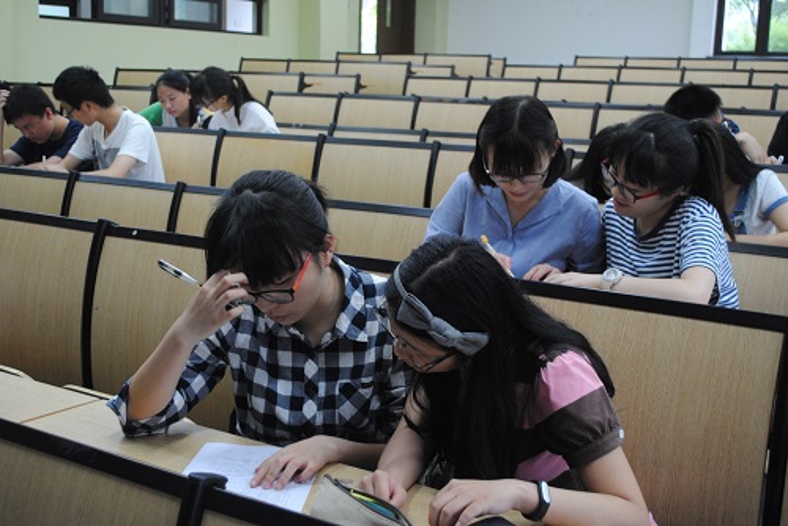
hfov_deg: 43.6
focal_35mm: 45
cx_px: 394
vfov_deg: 29.9
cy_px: 263
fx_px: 986
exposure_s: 1/15
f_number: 4.5
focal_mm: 30
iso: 400
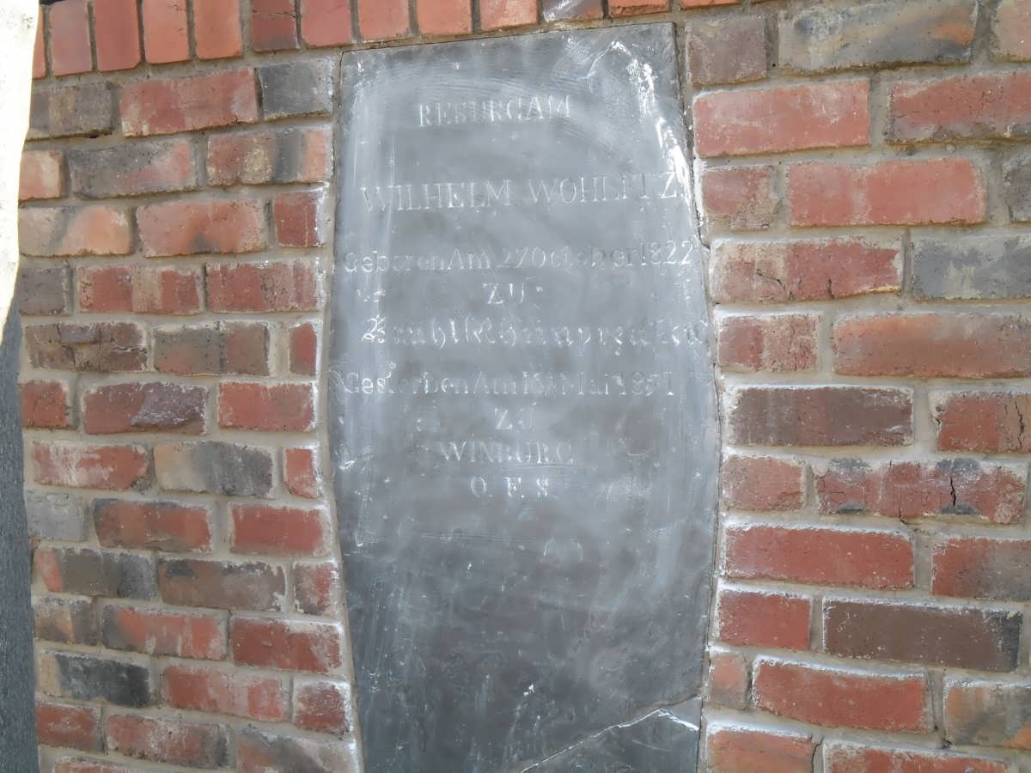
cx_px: 516
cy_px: 386
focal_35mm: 44
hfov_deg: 42.9
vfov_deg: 32.9
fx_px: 1310
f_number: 4.5
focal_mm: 7.8
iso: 100
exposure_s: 1/86
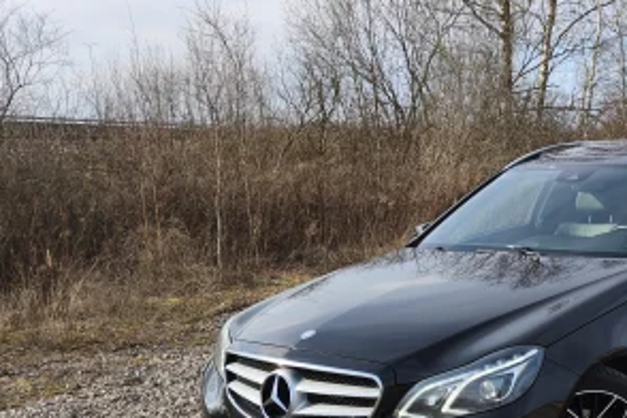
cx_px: 552
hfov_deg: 36.1
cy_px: 324
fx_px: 906
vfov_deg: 25.6
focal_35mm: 52
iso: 50
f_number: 1.7
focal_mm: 5.35
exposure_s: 1/2089
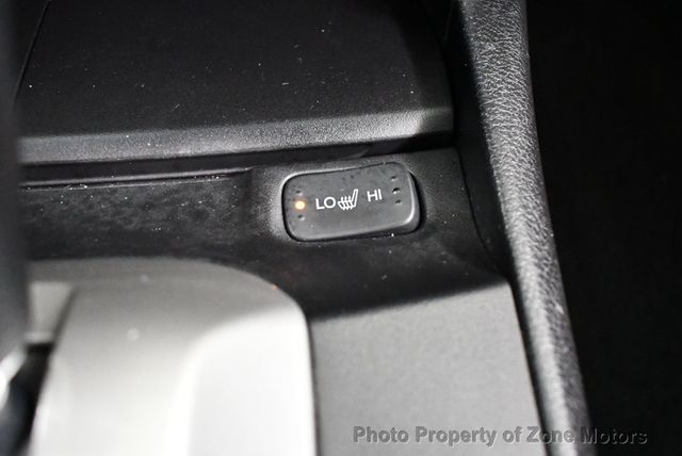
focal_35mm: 36
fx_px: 683
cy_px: 228
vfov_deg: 36.9
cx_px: 341
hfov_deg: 53.1
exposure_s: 1/60
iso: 7200
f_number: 3.5
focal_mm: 18
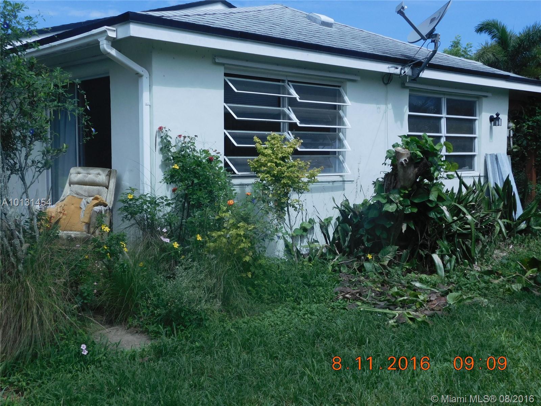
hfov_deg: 46.8
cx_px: 270
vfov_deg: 36.0
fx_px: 625
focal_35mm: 40
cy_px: 203
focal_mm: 7.1
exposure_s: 1/500
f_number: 7.2
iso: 125
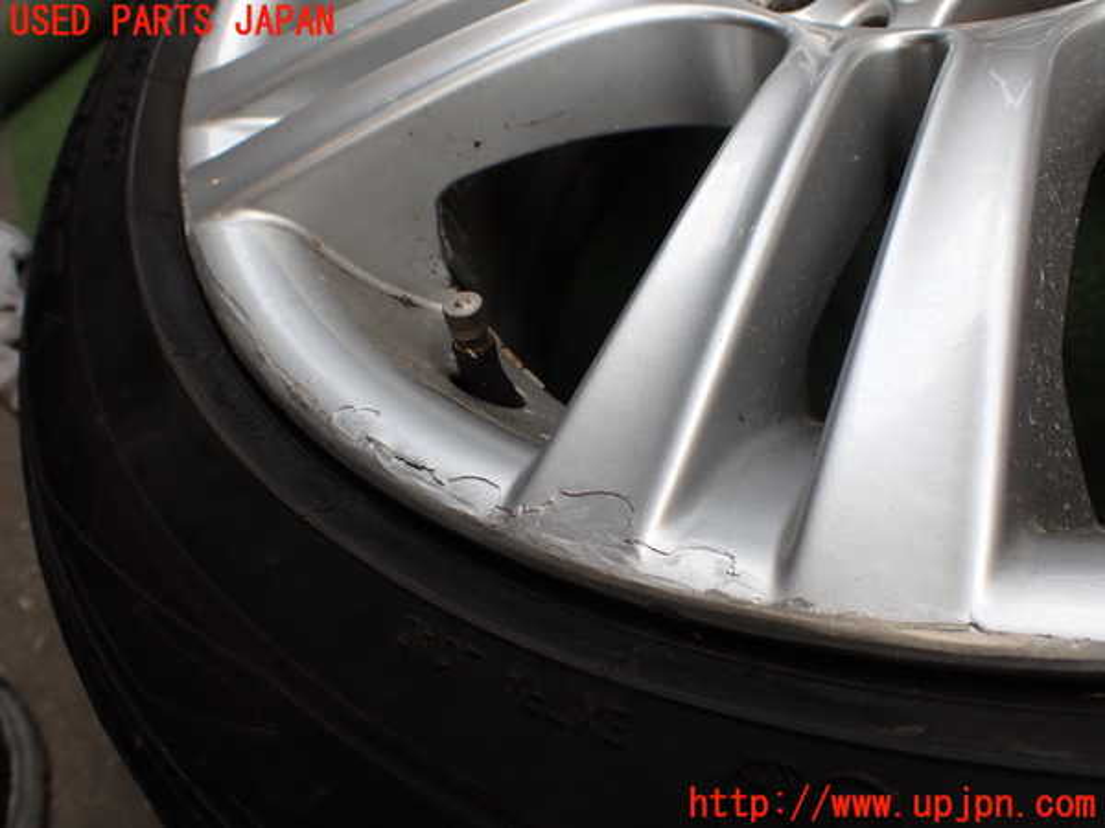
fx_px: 958
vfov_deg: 46.8
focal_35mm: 30
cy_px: 414
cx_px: 552
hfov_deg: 60.0
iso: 100
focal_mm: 5.4
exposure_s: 1/200
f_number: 3.2
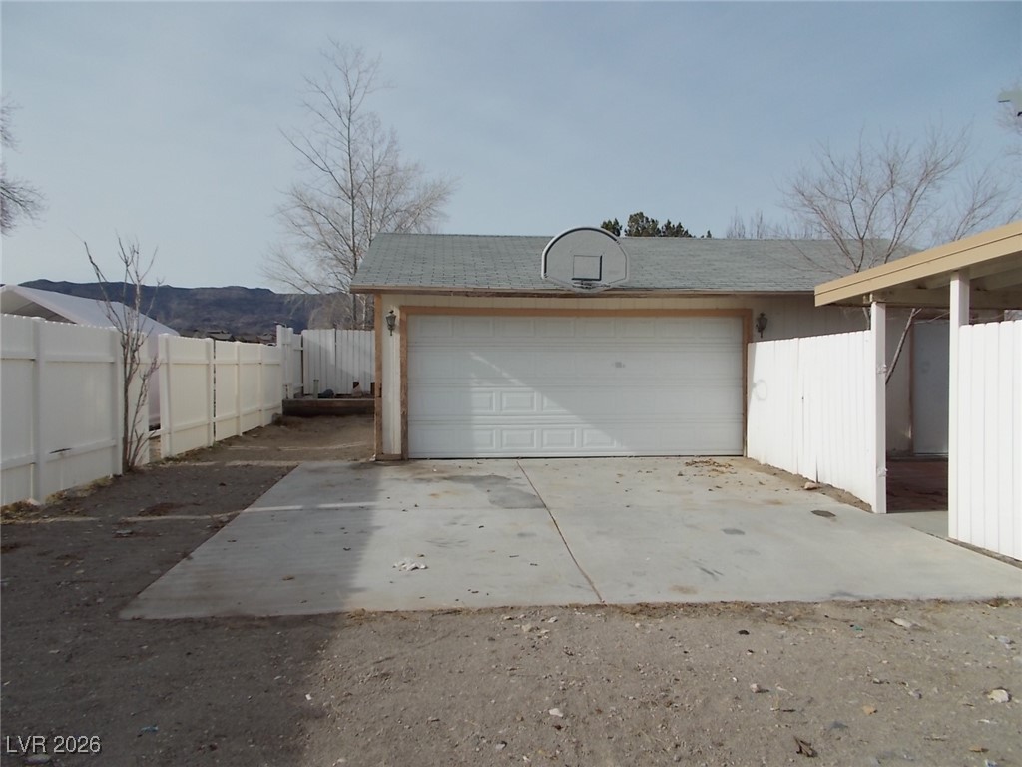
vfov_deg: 53.1
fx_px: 768
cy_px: 384
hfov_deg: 67.3
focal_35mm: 26
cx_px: 511
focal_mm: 4.6
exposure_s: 1/250
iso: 80
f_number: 8
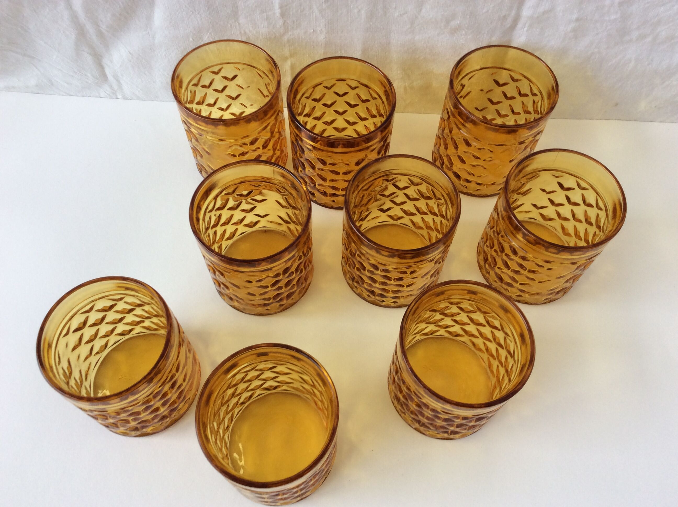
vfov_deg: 44.1
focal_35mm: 32
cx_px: 339
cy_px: 254
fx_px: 626
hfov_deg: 56.9
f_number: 2.4
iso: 32
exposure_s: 1/50
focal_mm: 3.3
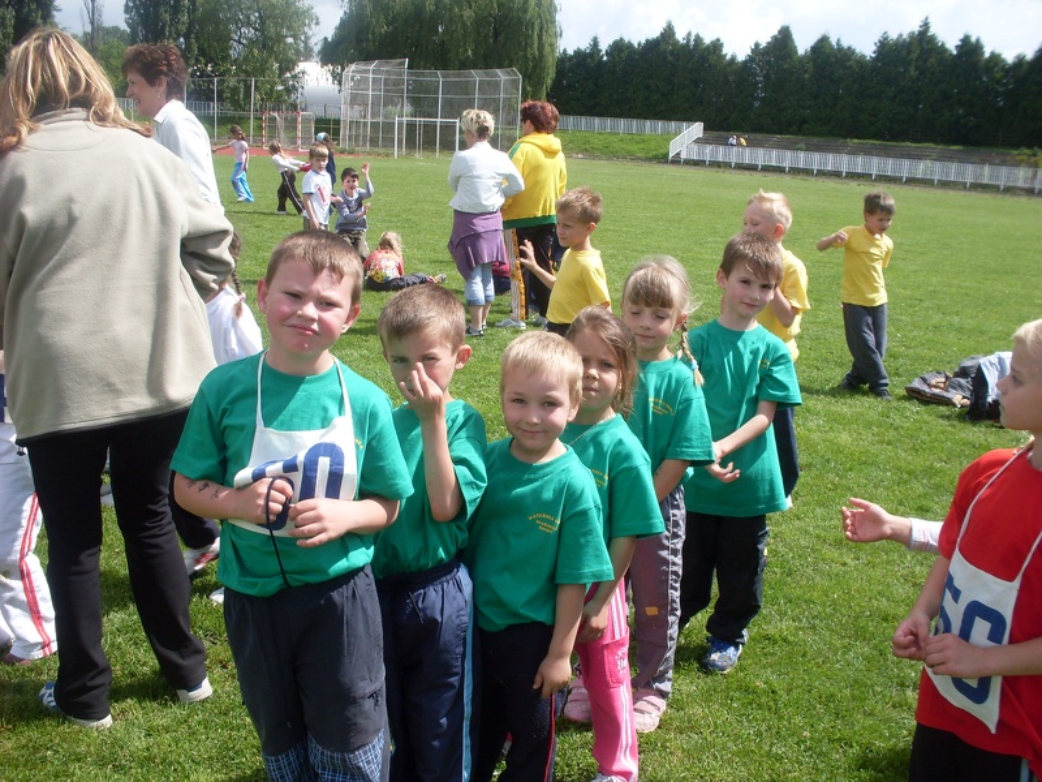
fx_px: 1144
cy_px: 391
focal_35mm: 38
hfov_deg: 49.0
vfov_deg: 37.7
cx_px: 521
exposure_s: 1/125
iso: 80
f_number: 8.4
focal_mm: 6.3
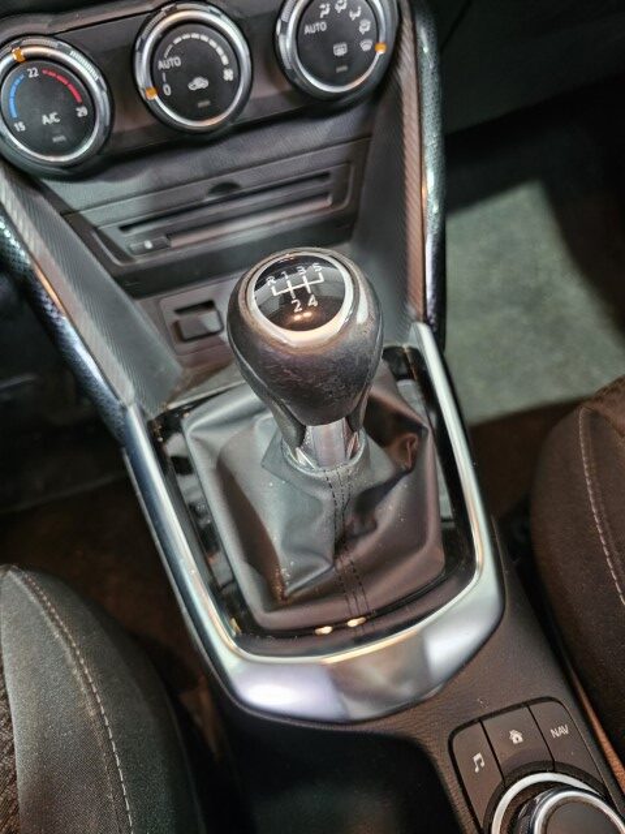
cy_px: 417
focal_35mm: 23
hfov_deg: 58.9
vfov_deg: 73.9
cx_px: 312
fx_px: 554
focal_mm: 6.3
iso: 640
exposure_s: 1/25
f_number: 1.7
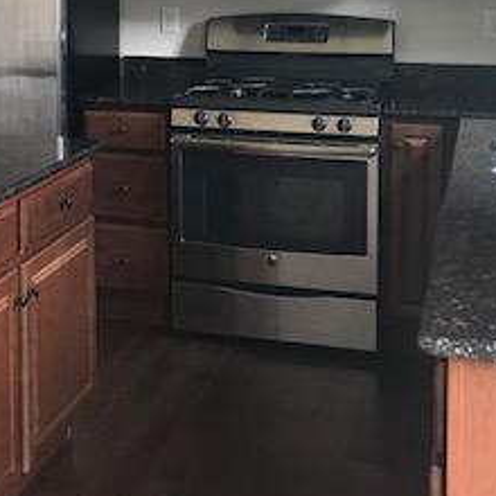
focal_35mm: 72
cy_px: 25
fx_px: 1167
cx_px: 41
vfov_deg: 23.2
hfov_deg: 23.3
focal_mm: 3.99
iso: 40
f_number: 1.8
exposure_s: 1/17
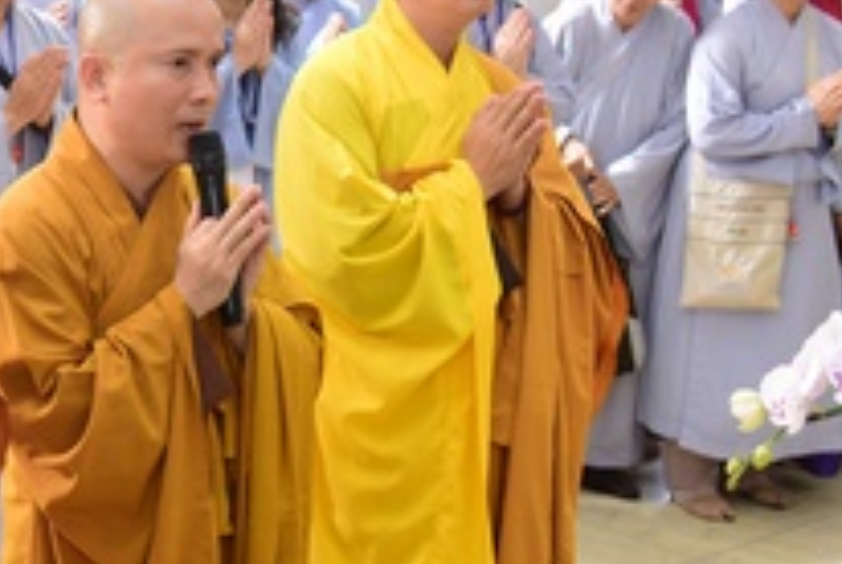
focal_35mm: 101
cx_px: 16
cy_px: 123
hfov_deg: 19.6
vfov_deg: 13.5
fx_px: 2366
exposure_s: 1/40
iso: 1000
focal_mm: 32
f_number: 4
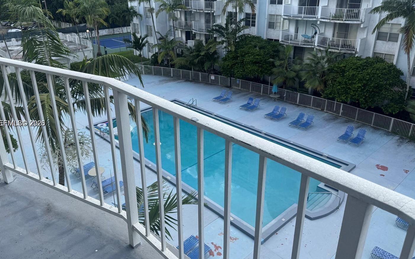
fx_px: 328
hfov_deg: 64.5
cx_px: 189
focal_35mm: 29
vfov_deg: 43.1
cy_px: 124
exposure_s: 1/2105
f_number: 1.78
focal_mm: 6.76
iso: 80
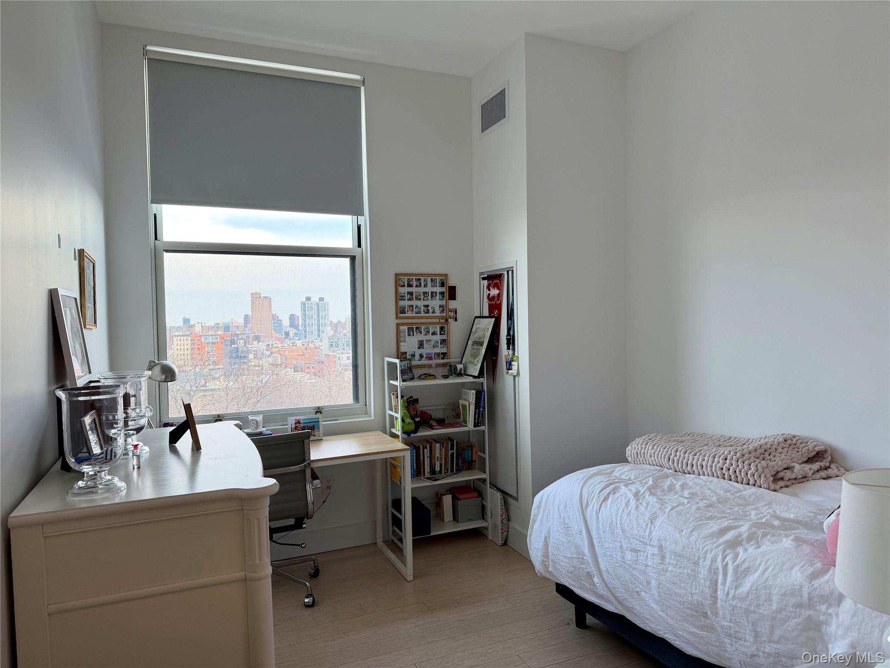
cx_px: 445
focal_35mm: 24
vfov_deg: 56.8
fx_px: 617
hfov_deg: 71.6
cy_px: 334
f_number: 1.78
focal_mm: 6.76
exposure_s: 1/215
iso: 80
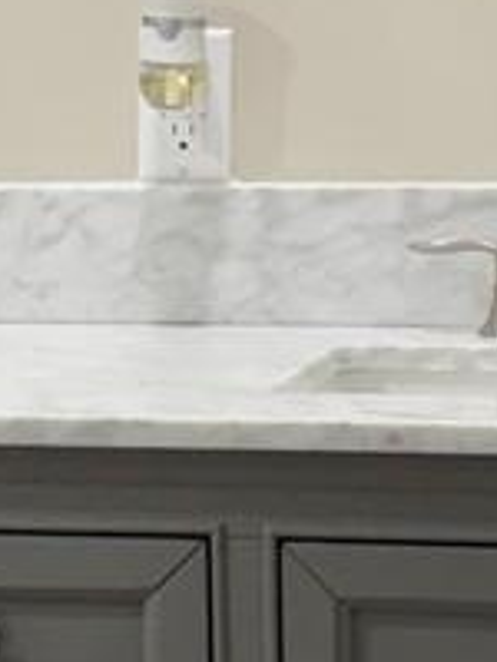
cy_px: 60
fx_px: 3522
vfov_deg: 10.7
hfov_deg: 8.0
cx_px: -20
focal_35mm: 184
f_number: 1.78
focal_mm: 6.76
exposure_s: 1/120
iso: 200
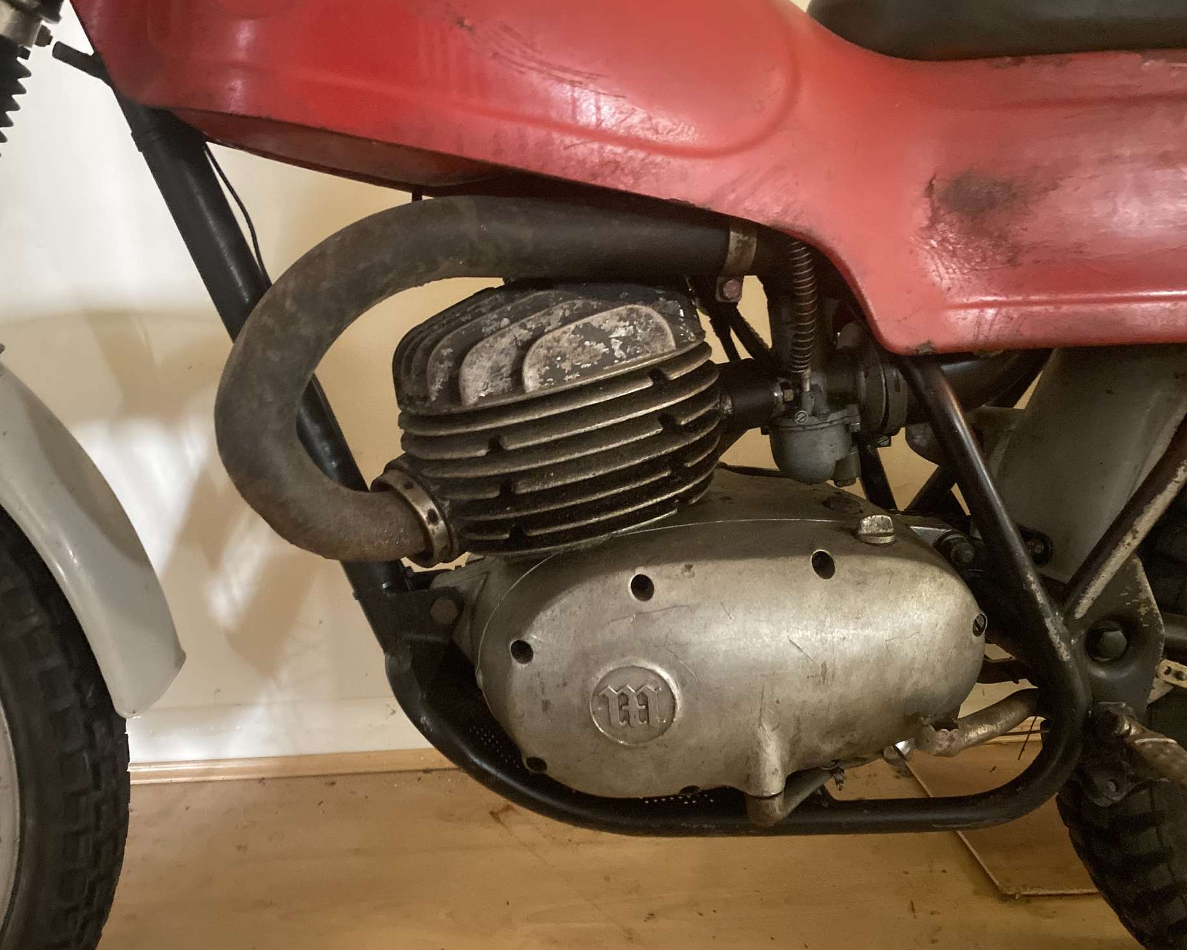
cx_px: 533
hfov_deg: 62.1
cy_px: 469
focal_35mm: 28
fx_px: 984
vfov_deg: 51.5
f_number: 1.8
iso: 800
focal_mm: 4.25
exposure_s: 1/20
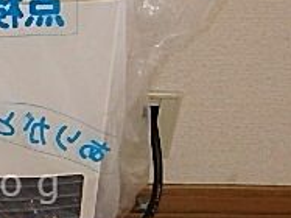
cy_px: 185
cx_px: -40
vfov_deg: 20.1
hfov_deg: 24.9
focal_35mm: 72
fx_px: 605
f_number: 3.5
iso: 400
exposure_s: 1/30
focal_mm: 3.7
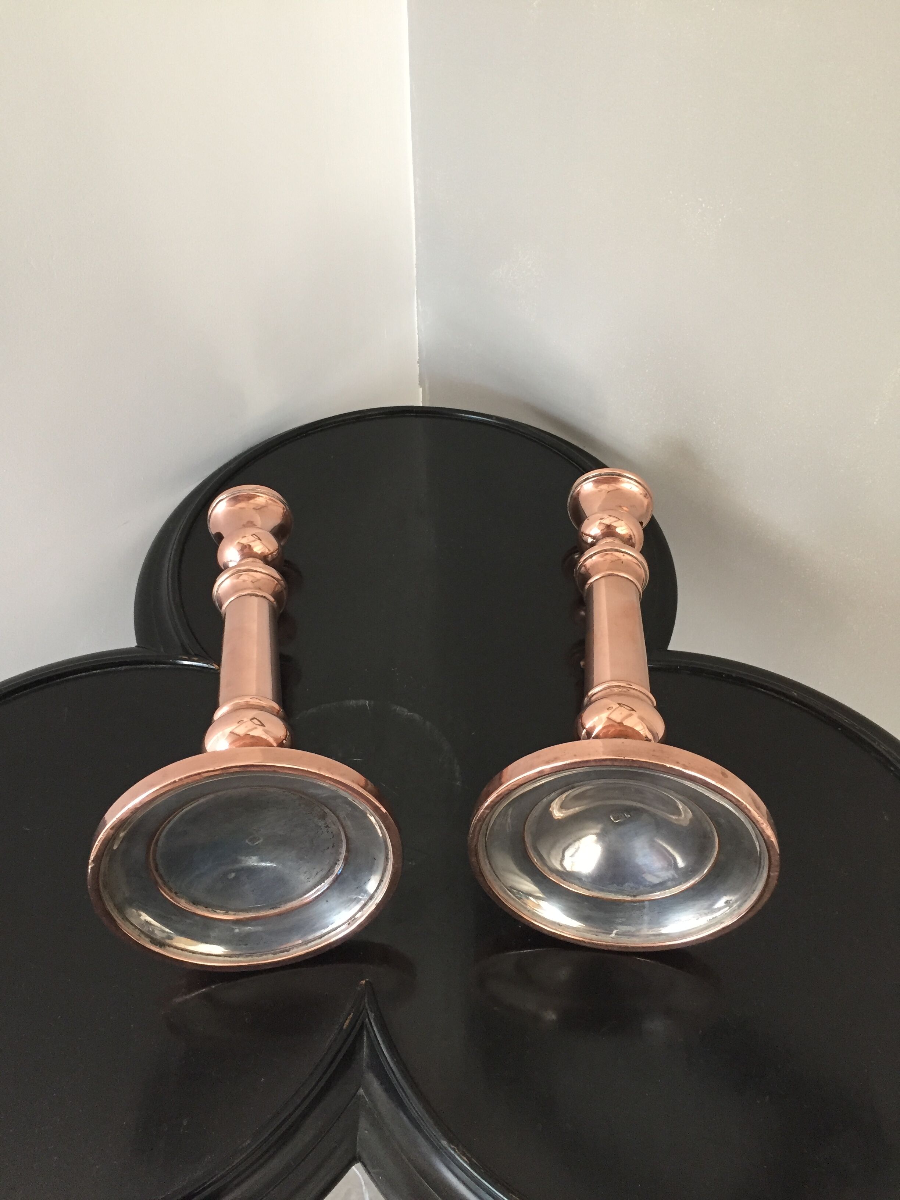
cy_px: 600
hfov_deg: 48.2
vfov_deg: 61.7
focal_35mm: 29
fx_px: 1005
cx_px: 450
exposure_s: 1/33
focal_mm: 4.15
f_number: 2.2
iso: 200
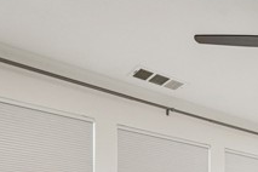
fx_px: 344
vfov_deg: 23.3
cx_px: 342
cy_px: 250
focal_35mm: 48
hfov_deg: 31.1
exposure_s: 1/30
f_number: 8
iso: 400
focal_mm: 16
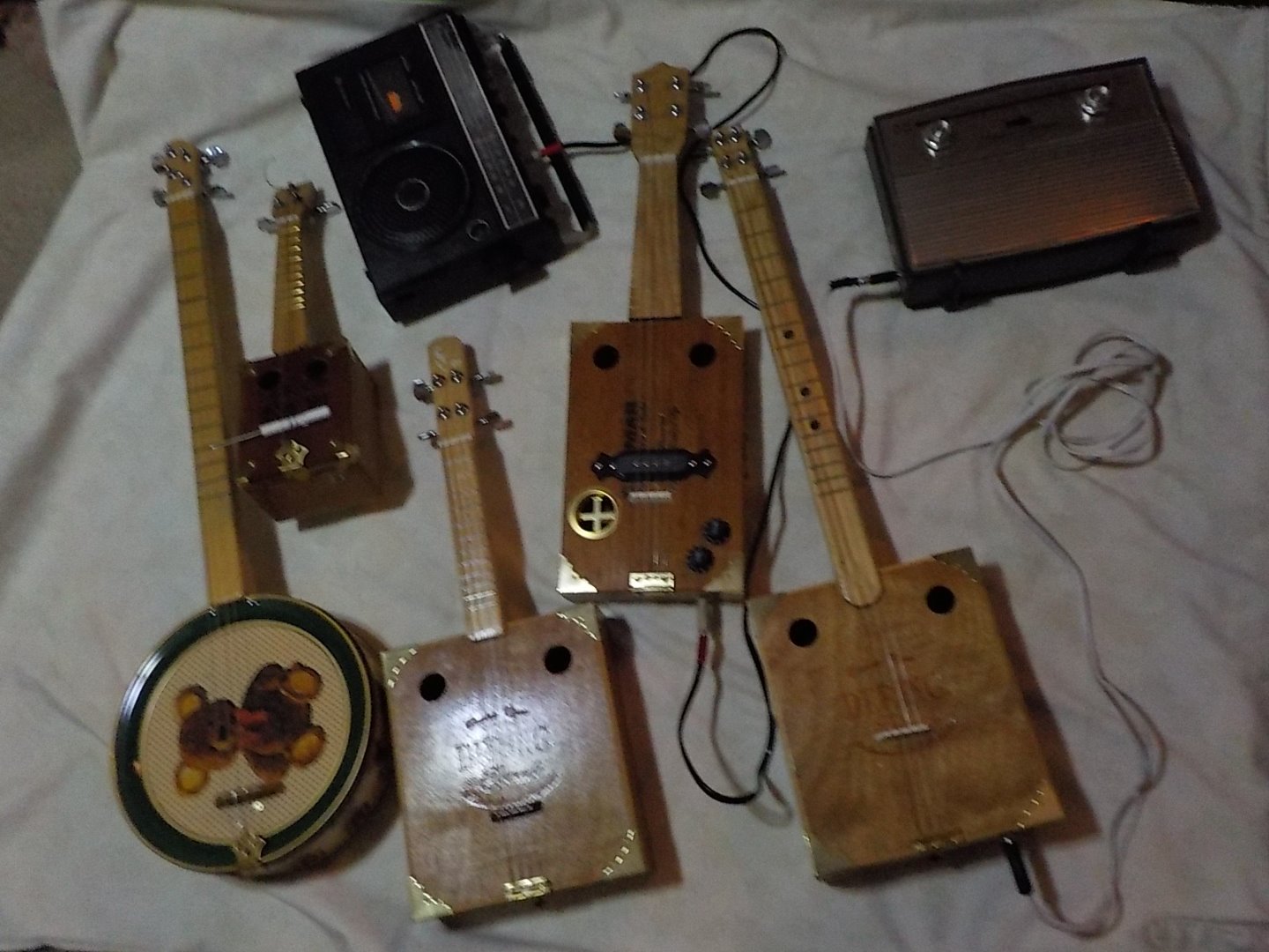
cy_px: 476
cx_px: 634
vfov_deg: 46.8
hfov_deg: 60.0
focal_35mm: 30
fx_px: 1100
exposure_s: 1/13
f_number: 3.3
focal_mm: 4.1
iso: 800
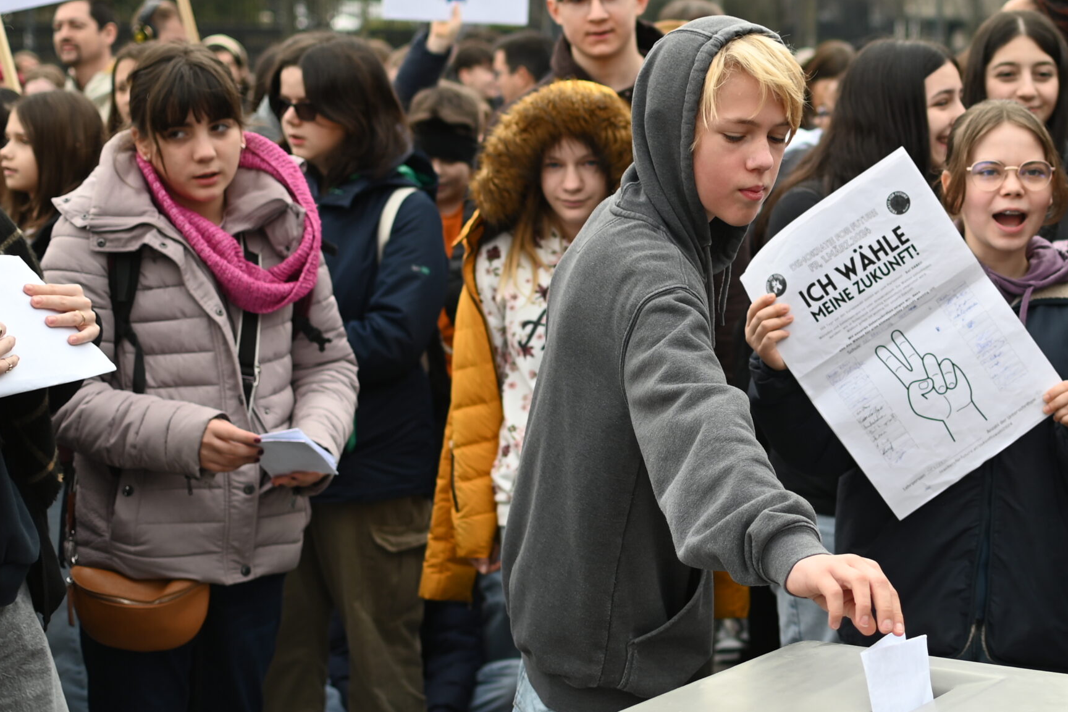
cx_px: 776
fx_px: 2284
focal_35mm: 77
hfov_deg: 26.0
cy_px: 363
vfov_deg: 17.7
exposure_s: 1/640
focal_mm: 35
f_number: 2.2
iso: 100
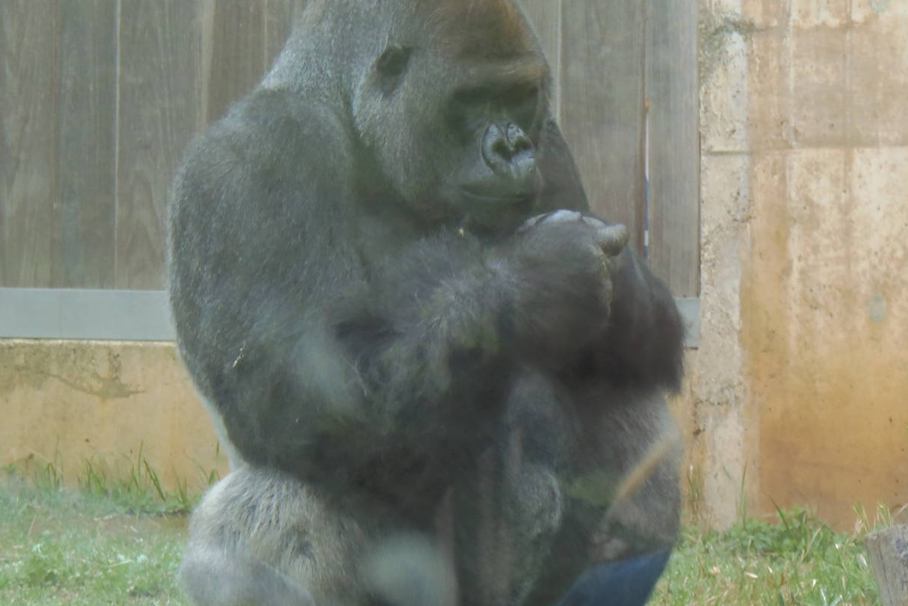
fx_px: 8398
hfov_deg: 6.2
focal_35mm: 333
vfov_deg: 4.1
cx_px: 473
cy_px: 286
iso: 100
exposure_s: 1/50
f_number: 5.1
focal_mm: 44.9
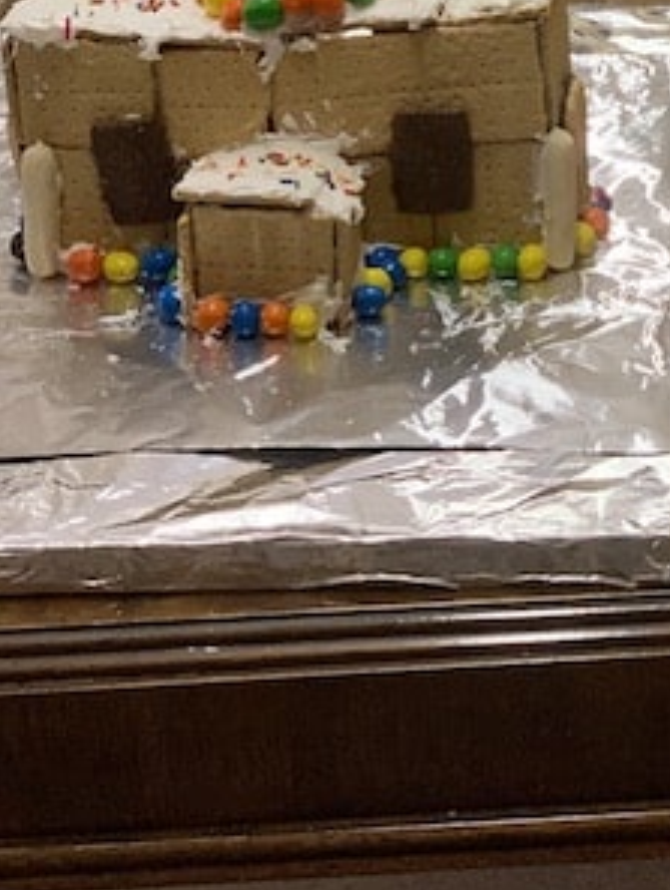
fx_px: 2934
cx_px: 682
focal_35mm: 114
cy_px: 126
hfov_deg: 12.9
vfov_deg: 17.0
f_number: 2.4
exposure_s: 1/60
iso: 160
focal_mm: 6
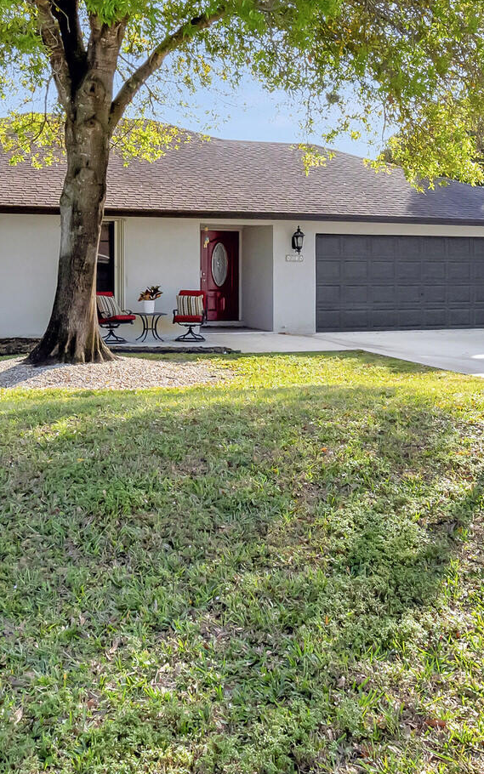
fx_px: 886
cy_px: 288
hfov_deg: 30.5
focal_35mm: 42
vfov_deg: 46.7
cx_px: 280
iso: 500
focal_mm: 10
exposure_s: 1/800
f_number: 8
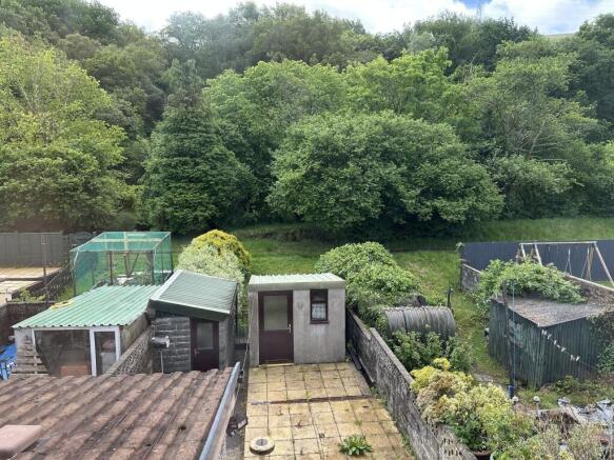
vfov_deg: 56.8
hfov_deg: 71.6
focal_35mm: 24
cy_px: 230
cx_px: 307
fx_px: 426
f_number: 1.78
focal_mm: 6.86
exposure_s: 1/791
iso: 80
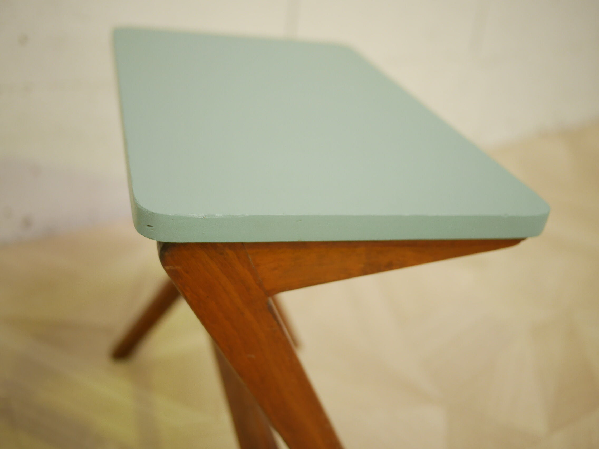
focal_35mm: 40
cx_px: 300
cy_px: 224
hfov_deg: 46.8
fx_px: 692
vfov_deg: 36.0
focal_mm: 20
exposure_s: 1/60
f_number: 1.7
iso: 400
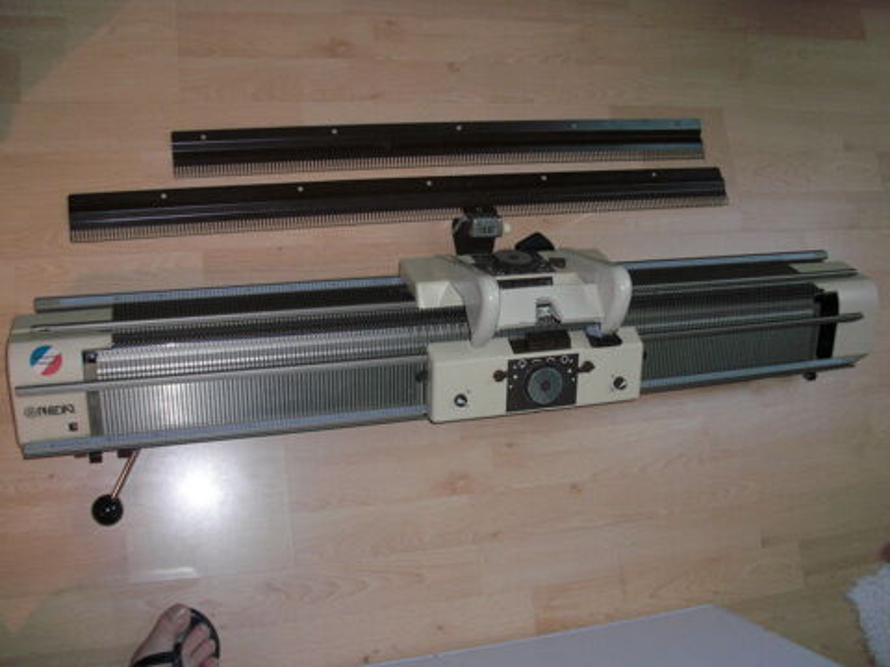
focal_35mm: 36
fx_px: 926
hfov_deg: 51.4
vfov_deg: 39.7
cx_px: 445
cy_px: 334
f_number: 2.8
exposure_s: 1/60
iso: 200
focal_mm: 6.3
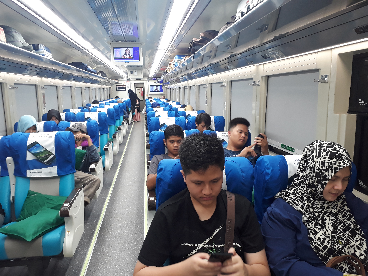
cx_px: 184
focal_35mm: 27
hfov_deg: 65.3
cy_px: 138
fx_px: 287
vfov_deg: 51.4
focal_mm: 3.6
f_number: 1.9
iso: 100
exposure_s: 1/33
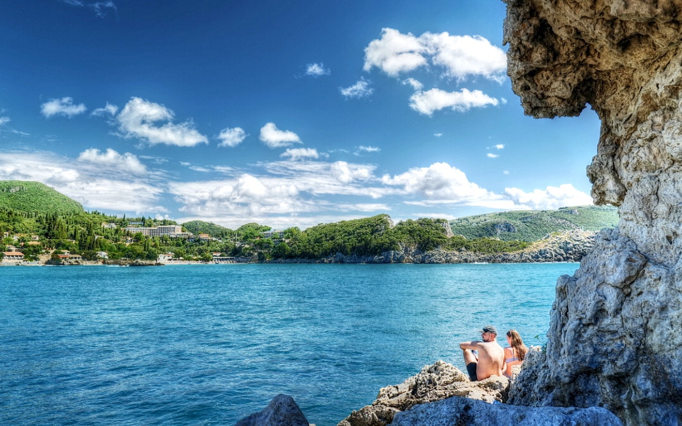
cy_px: 174
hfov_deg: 74.8
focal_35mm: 24
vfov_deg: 50.8
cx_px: 334
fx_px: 446
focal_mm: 20
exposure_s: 1/200
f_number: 4.5
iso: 100
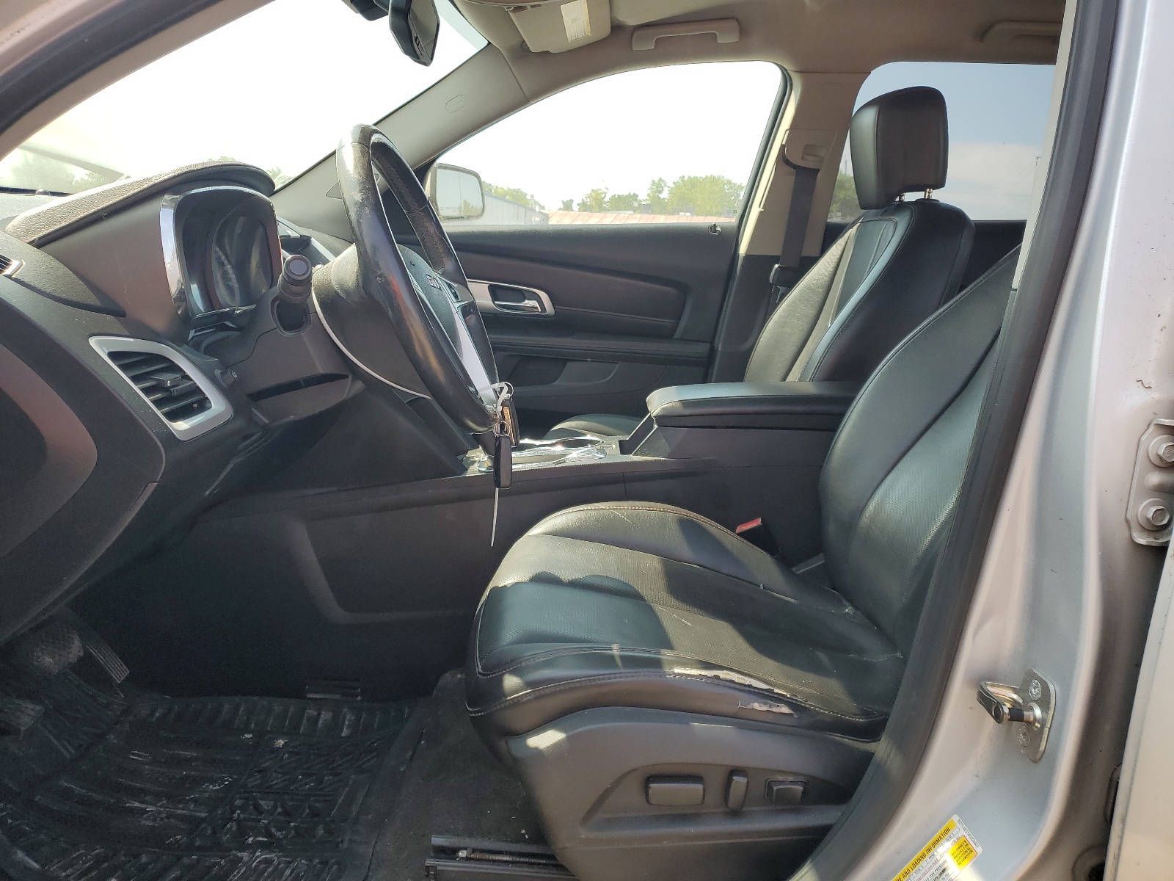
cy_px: 440
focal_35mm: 26
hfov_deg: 67.3
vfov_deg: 53.1
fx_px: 882
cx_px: 587
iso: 50
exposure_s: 1/667
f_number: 1.5
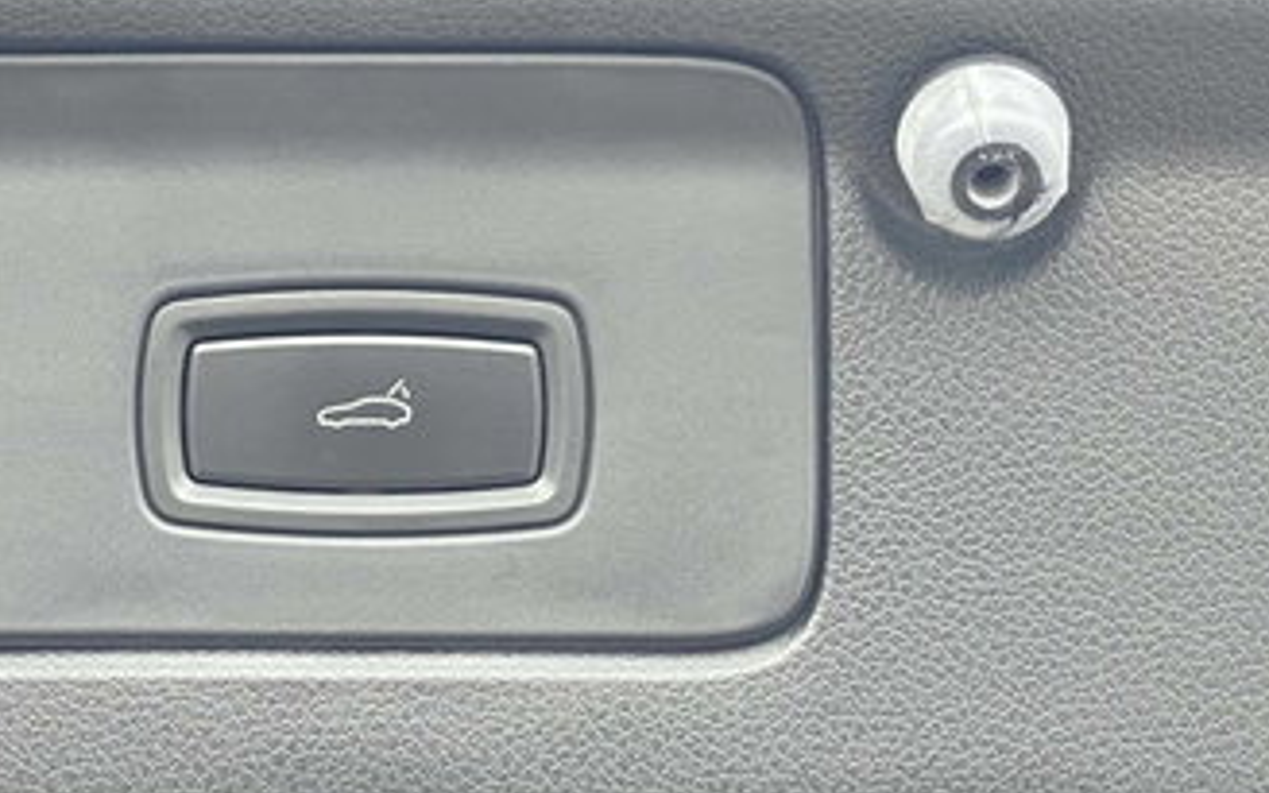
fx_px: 4461
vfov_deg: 10.2
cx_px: 368
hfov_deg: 16.1
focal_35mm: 129
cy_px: 437
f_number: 2
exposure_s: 1/99
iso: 160
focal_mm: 6
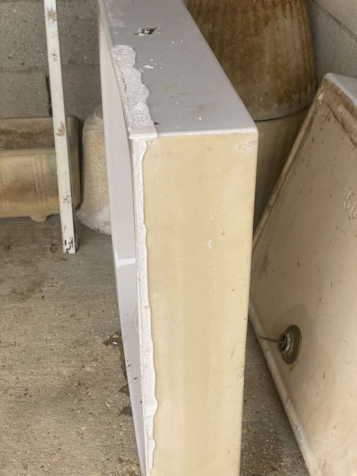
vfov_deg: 36.8
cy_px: 238
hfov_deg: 28.0
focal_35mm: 52
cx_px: 178
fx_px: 715
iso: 50
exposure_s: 1/121
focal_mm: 6
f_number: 2
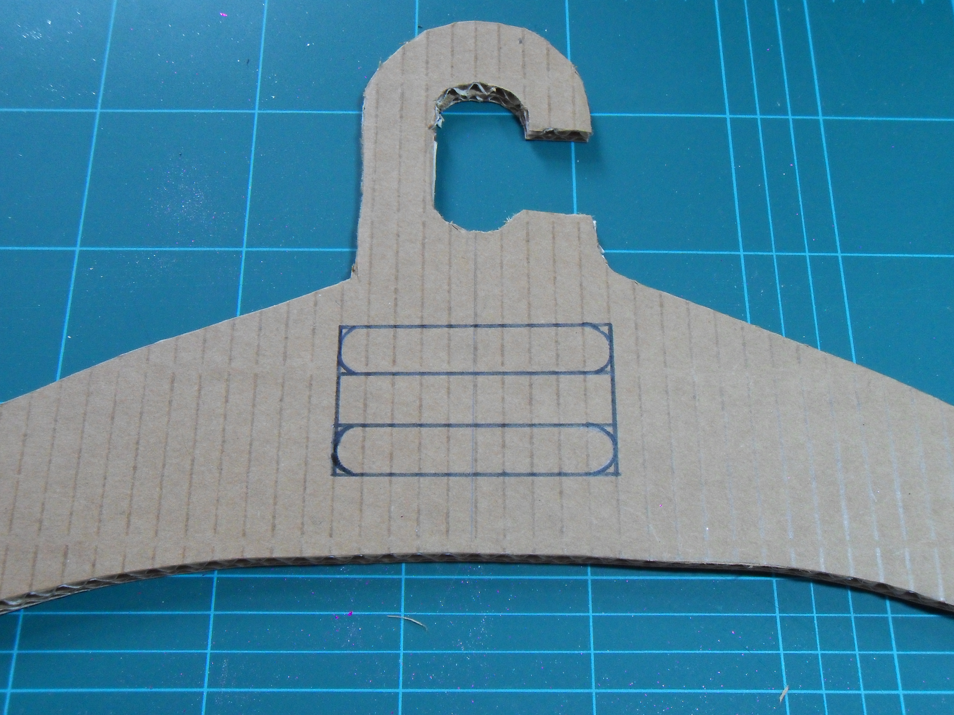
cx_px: 477
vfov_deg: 33.6
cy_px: 358
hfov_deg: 43.9
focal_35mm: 43
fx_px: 1185
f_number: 3.9
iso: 400
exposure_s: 1/30
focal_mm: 7.9
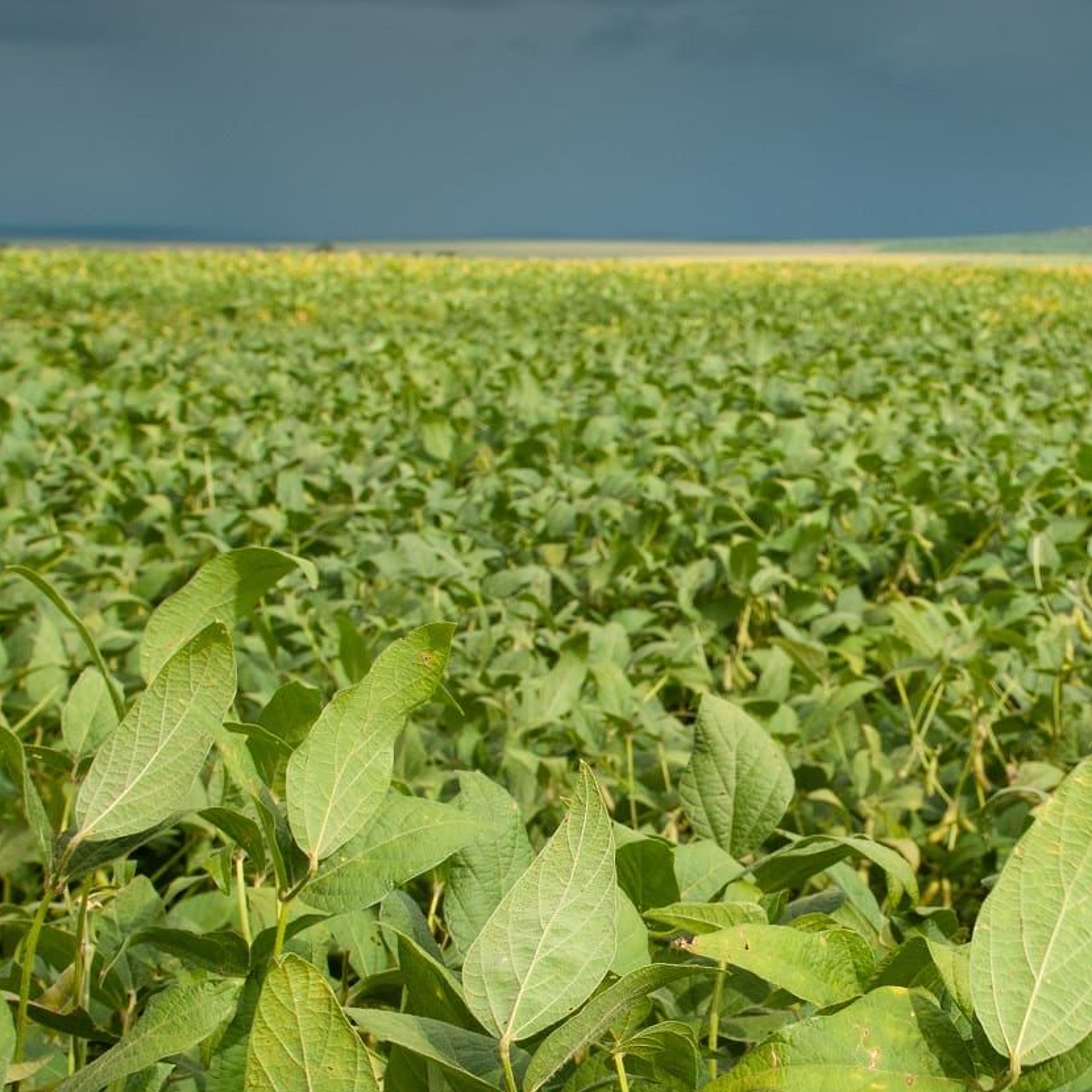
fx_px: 2820
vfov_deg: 21.8
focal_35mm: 79
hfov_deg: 21.6
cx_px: 876
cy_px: 794
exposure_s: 1/250
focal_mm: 24
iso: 250
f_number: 9
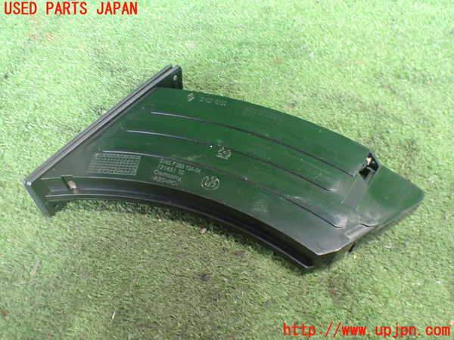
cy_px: 170
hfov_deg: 60.0
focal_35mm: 30
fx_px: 393
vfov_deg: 46.8
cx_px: 227
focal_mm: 5.4
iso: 1000
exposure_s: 1/30
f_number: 2.3
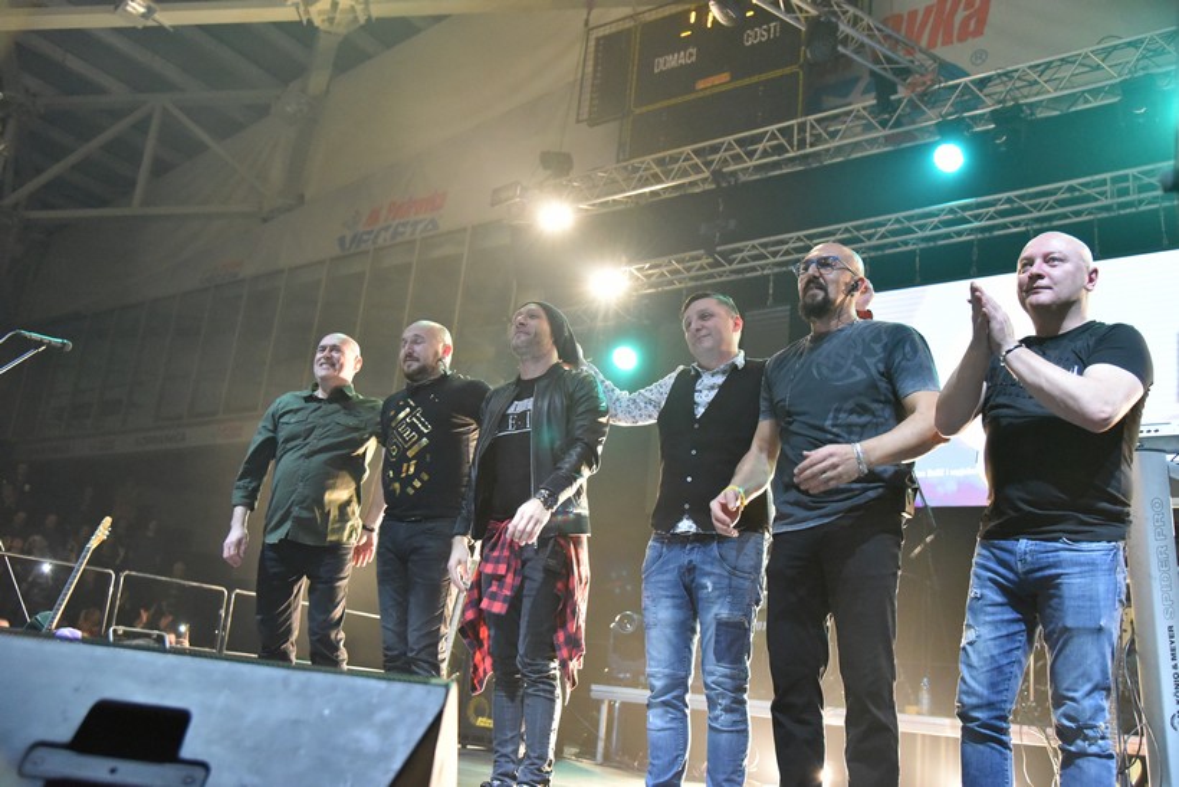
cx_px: 590
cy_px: 394
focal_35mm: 31
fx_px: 1015
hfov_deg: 60.3
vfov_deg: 42.3
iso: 12800
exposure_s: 1/400
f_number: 4
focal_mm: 31
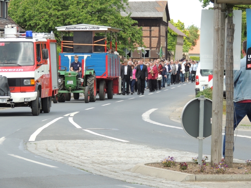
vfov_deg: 6.6
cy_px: 94
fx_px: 1631
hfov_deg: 8.8
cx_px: 126
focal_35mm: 225
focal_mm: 40.1
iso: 100
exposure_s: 1/200
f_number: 4.6
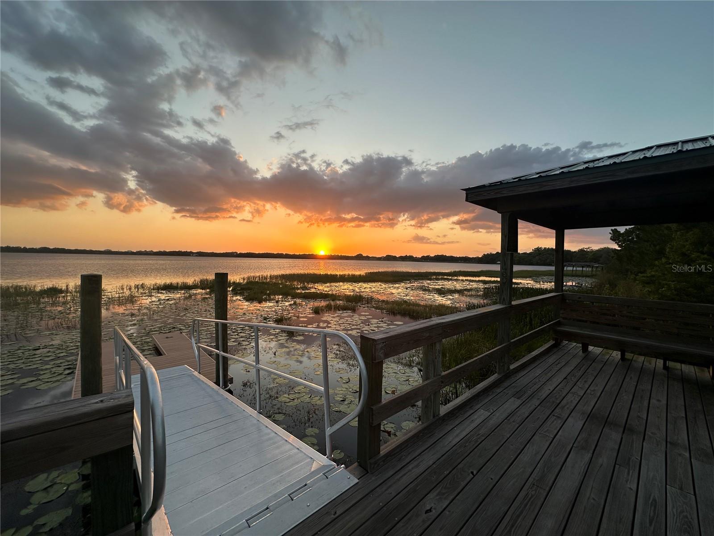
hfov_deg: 102.1
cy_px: 268
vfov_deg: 85.7
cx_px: 357
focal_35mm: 14
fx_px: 289
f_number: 2.2
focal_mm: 2.22
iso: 40
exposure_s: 1/274
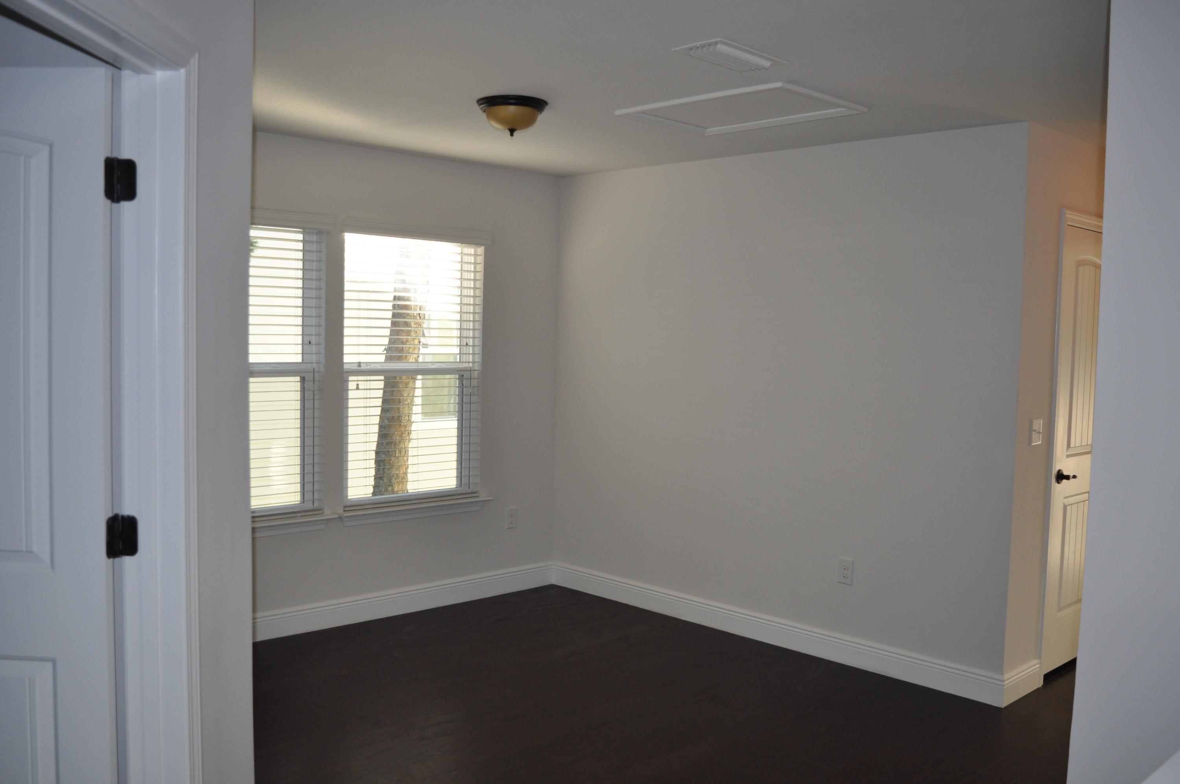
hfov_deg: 57.3
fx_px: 1080
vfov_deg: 39.9
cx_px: 590
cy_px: 392
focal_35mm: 33
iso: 400
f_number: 3.8
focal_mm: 22
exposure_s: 1/200
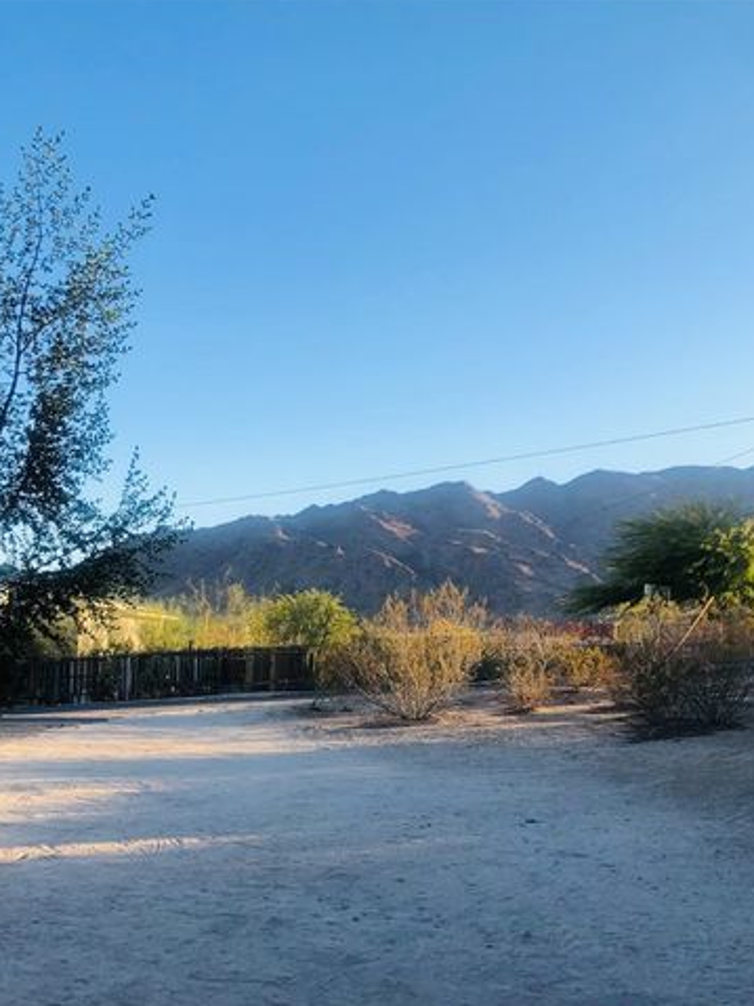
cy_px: 690
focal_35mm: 39
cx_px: 284
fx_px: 1133
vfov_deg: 46.9
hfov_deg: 36.6
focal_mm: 3.99
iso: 20
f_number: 1.8
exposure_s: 1/813
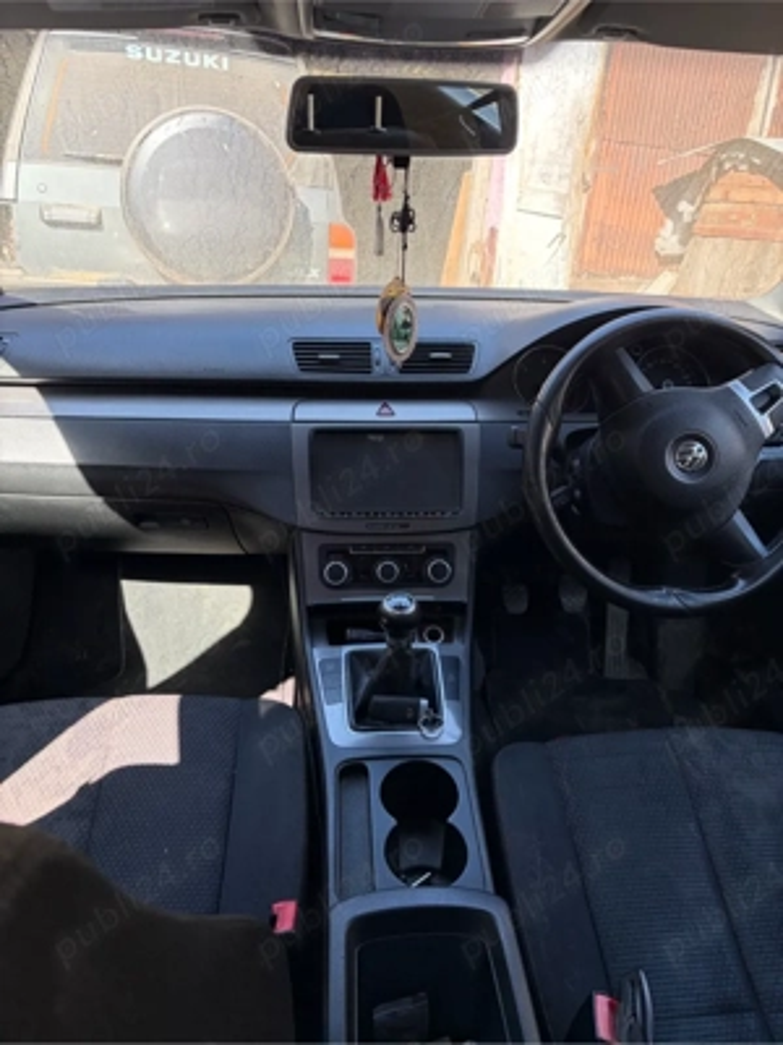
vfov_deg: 67.3
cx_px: 392
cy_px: 522
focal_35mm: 26
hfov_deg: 53.1
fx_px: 784
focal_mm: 5.96
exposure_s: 1/205
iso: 80
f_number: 1.6
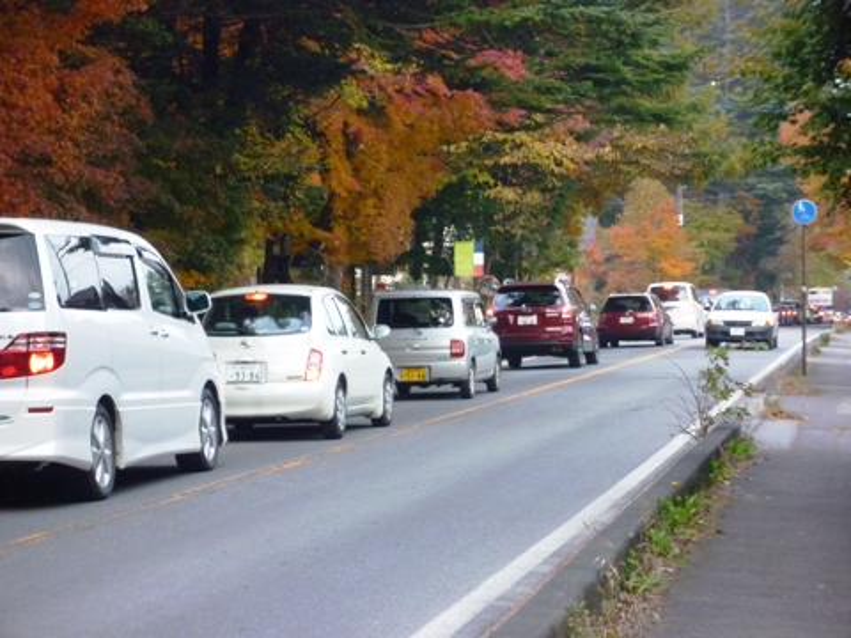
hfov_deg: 18.0
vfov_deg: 13.6
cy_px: 319
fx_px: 2680
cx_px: 426
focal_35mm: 109
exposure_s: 1/50
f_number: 5.7
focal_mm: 19.2
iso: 400
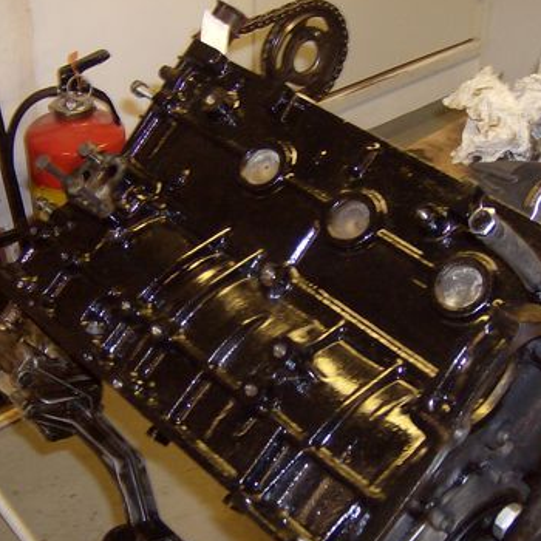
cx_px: 295
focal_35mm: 58
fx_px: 1026
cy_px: 308
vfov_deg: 29.5
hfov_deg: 29.5
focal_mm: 6
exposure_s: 1/60
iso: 200
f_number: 2.8
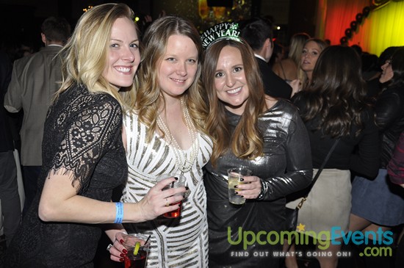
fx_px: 403
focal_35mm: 36
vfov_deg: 36.8
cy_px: 134
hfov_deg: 53.2
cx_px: 202
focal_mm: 24
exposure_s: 1/60
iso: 400
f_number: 5
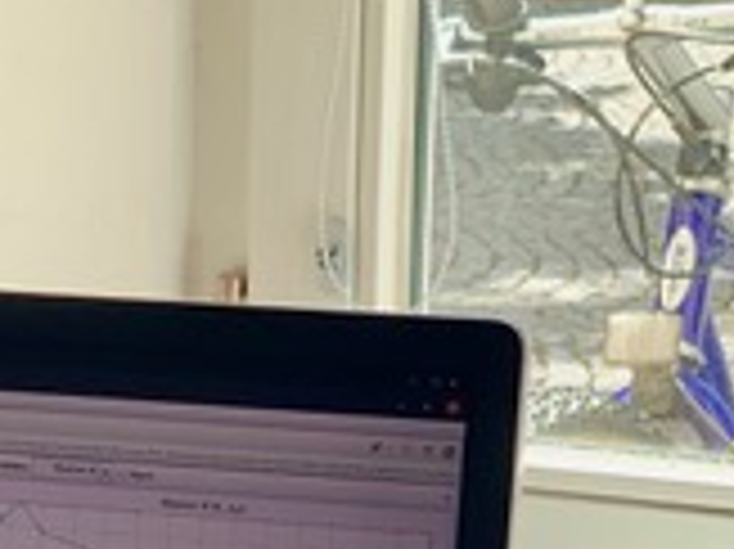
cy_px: 842
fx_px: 4322
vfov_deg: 7.2
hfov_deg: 9.5
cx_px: -302
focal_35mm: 204
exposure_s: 1/93
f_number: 2.4
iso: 16
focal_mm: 6
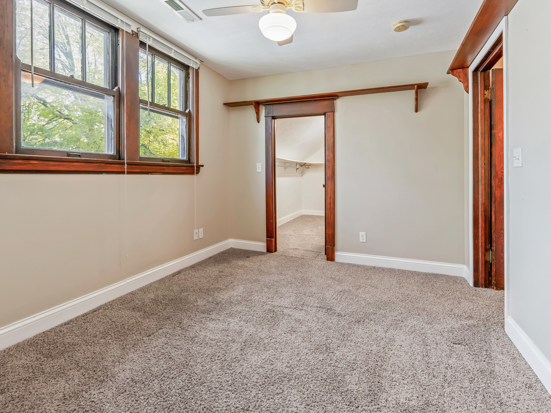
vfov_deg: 74.7
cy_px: 201
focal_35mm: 17
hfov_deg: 91.0
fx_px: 271
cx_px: 273
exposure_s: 1/50
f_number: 4.5
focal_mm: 10
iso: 100
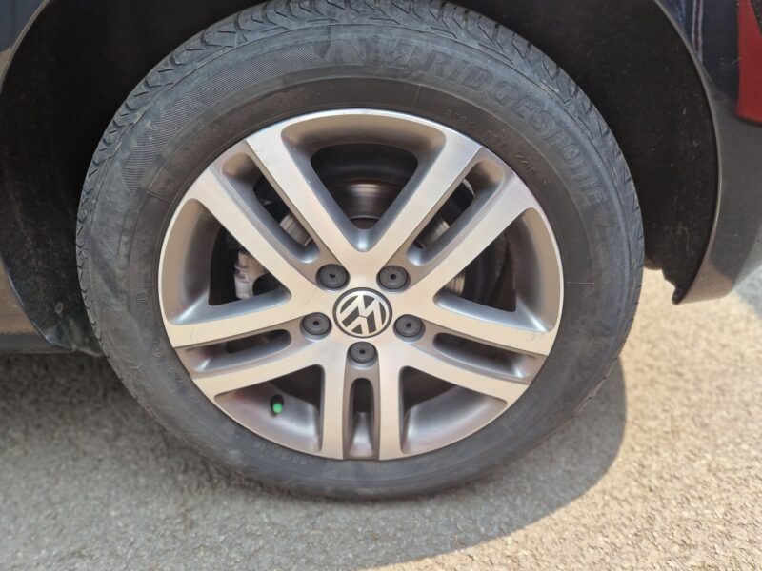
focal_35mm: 23
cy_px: 286
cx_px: 381
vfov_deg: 58.9
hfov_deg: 73.9
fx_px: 506
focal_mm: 5.4
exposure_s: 1/187
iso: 50
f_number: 1.8
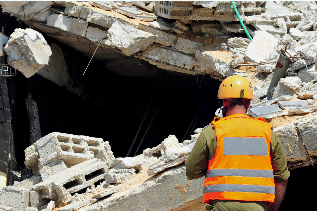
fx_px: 1760
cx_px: 158
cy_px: 106
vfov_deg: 6.9
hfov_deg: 10.3
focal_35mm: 200
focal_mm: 200
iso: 800
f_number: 13
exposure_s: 1/640
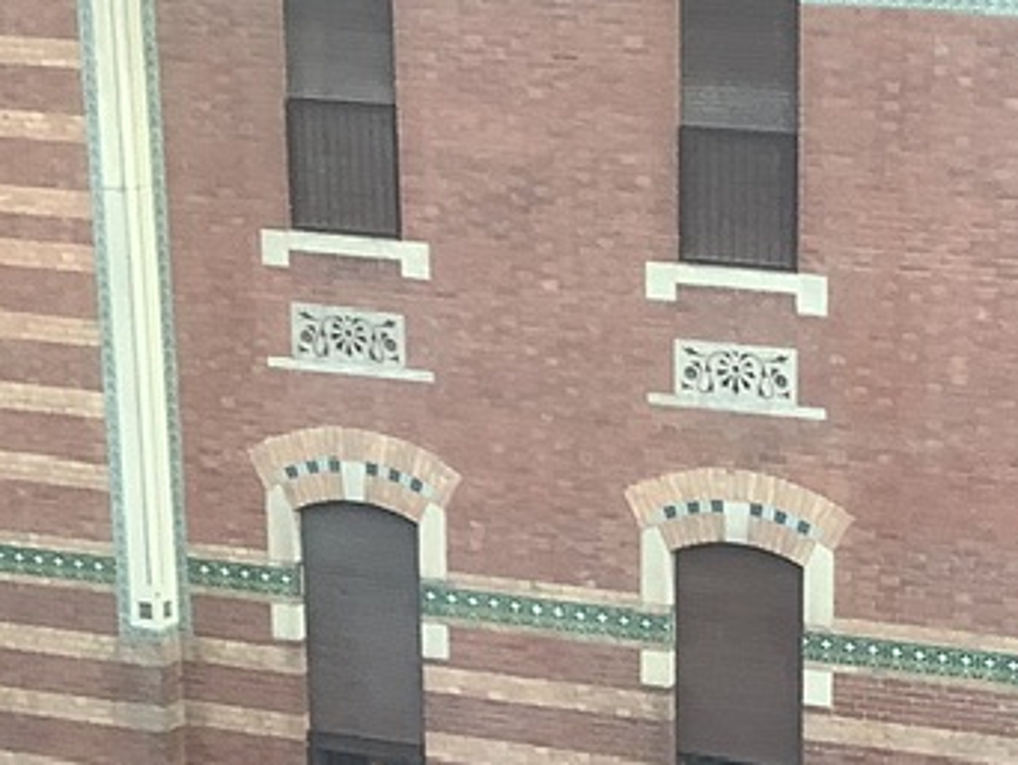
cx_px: 872
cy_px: 854
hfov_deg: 16.8
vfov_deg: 12.6
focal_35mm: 116
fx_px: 3414
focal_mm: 3.3
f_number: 2.4
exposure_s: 1/50
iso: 50
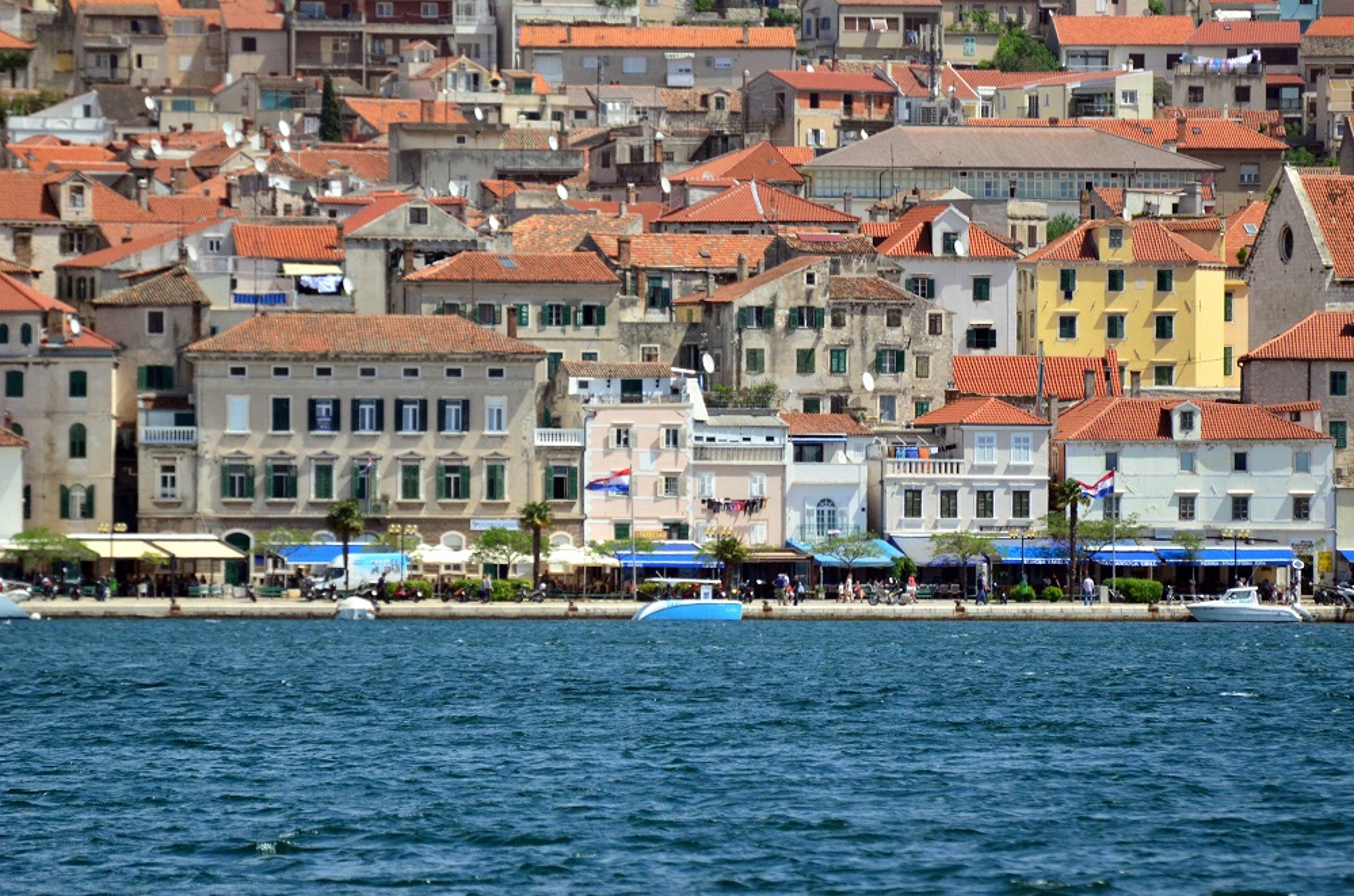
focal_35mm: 450
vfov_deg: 3.0
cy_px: 448
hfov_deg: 4.6
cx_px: 677
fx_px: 16885
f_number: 5.6
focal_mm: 300
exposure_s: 1/8000
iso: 1600
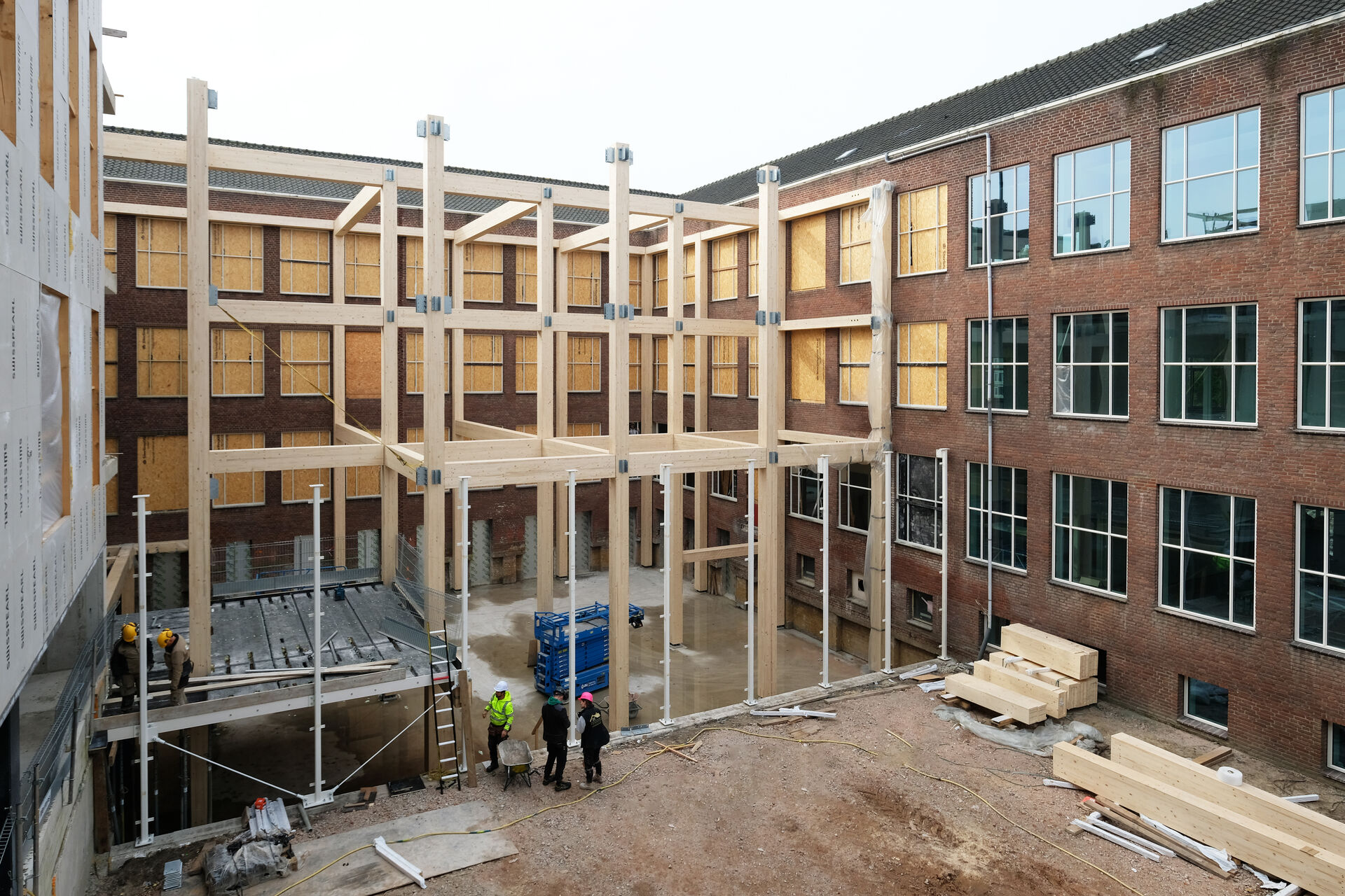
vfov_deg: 64.6
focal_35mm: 19
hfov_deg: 86.9
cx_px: 672
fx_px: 710
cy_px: 448
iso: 200
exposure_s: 1/320
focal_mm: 12.6
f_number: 5.6
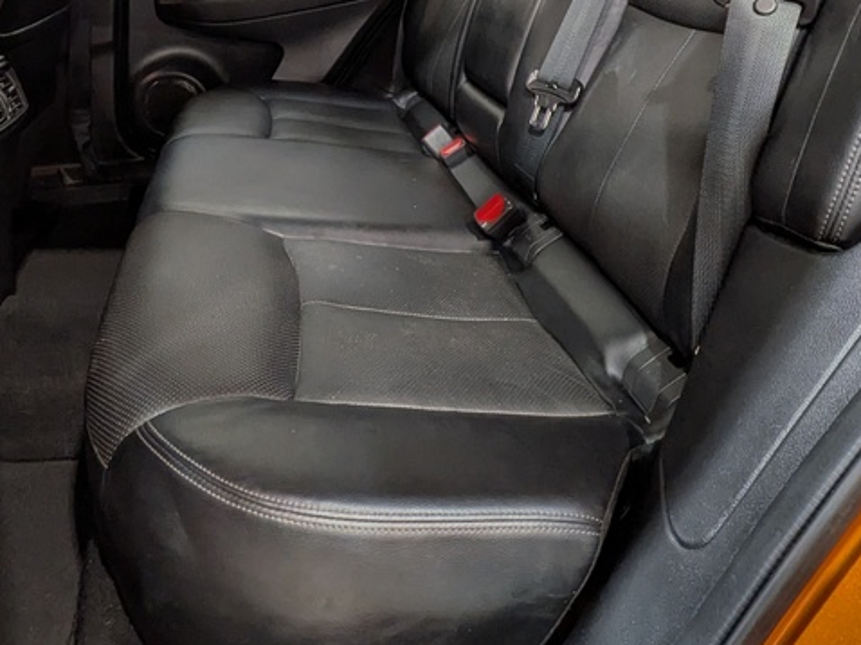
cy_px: 43
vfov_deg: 42.2
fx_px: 746
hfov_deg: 59.7
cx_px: 360
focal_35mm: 30
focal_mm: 1.83
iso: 66
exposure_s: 1/25
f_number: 2.2
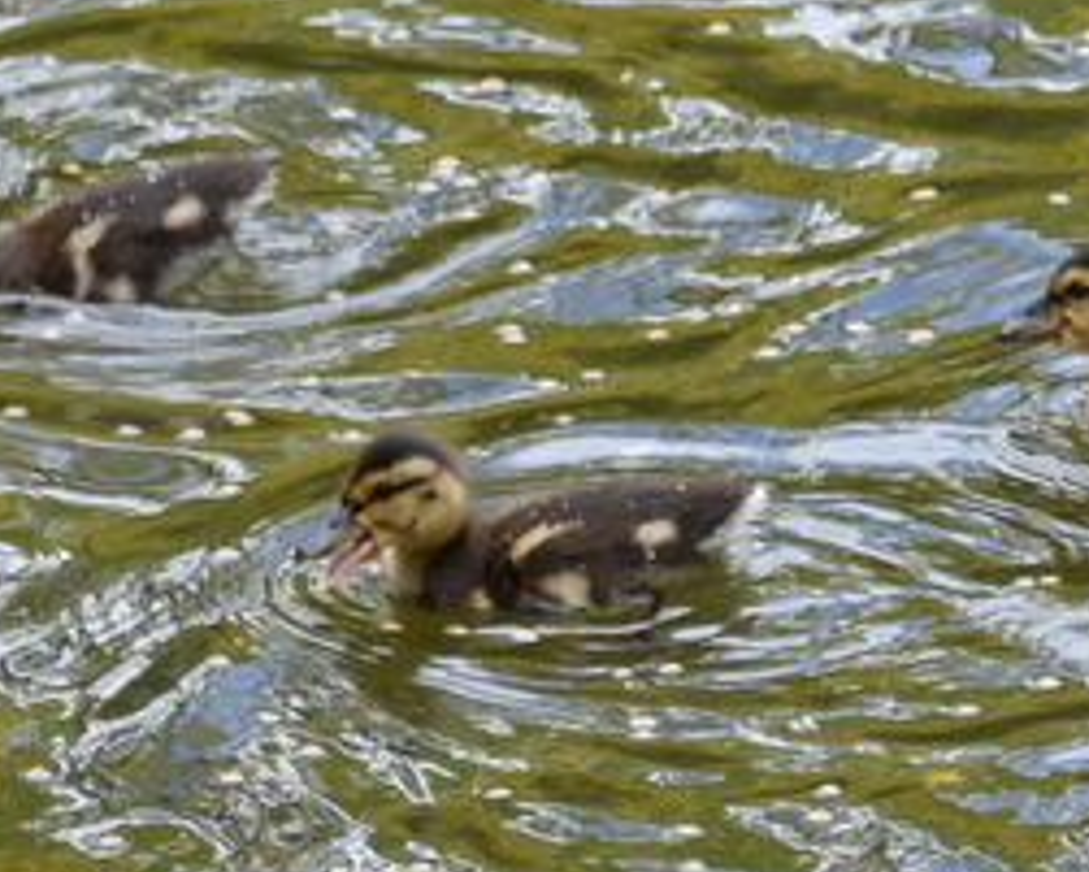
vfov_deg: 2.6
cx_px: 1627
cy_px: 473
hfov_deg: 3.2
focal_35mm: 599
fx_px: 19313
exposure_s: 1/250
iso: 220
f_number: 5.6
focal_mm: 125
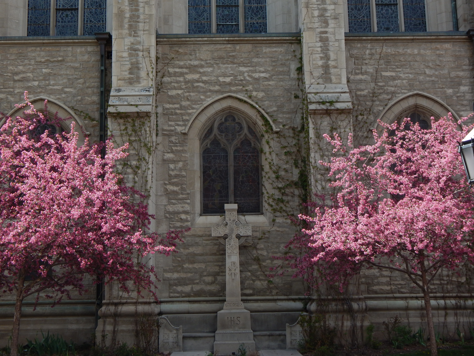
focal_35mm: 48
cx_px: 237
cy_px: 178
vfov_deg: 30.3
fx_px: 657
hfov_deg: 39.7
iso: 125
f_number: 3.7
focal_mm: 8.6
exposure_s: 1/500
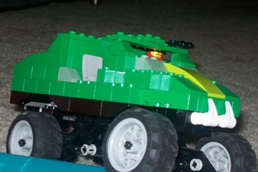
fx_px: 659
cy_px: 107
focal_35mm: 92
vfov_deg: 14.8
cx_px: 138
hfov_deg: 22.1
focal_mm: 11.6
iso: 80
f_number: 3.8
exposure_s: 1/97.2
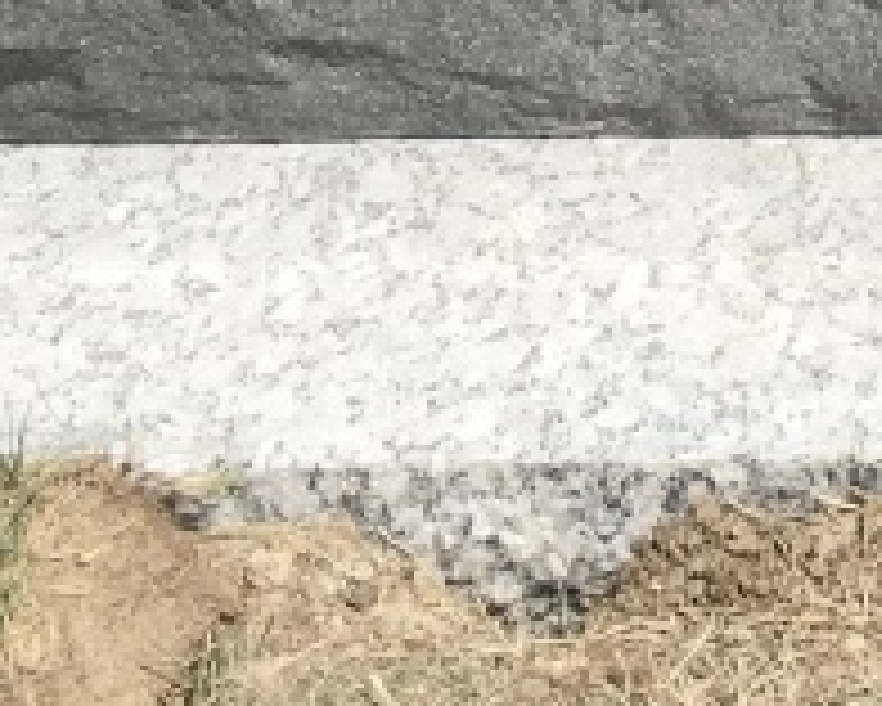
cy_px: -737
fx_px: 3865
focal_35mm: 148
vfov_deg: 9.7
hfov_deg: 12.6
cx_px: 1156
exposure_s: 1/1832
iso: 25
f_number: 2.2
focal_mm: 4.15
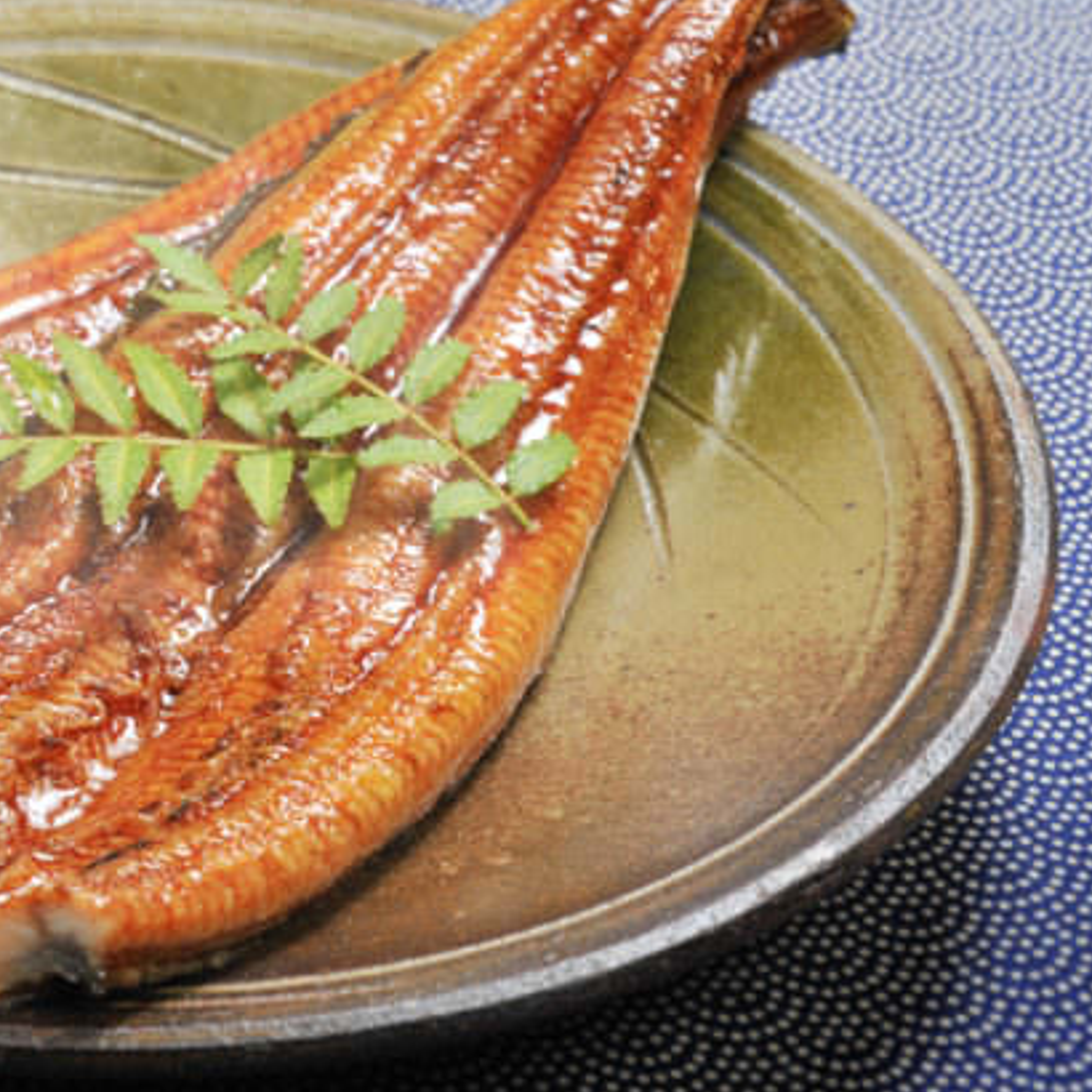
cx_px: 101
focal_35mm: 112
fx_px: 3997
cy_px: 429
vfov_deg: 15.5
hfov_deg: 15.4
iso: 200
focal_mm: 60
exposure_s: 1/60
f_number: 14
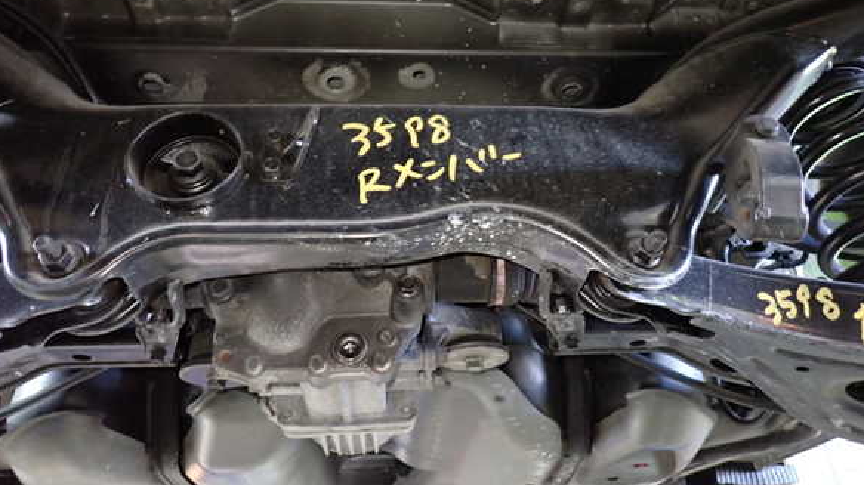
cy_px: 204
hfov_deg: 67.9
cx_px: 436
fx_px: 641
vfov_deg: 41.3
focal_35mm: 28
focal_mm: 4.5
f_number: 2
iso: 800
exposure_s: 1/15
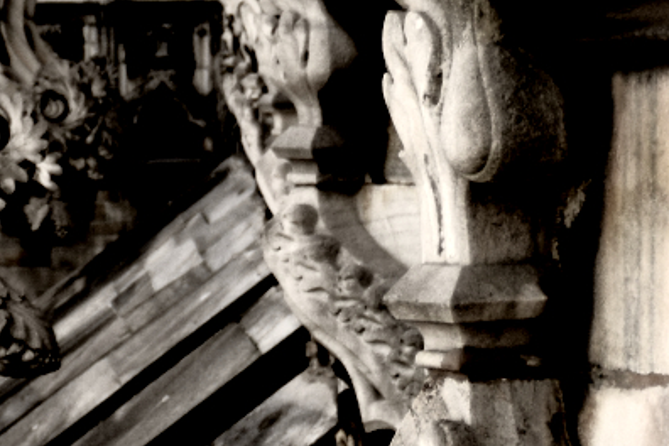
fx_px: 8065
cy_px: 106
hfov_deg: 4.7
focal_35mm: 434
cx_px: -553
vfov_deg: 3.2
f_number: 5.6
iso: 400
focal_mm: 56
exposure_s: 1/500
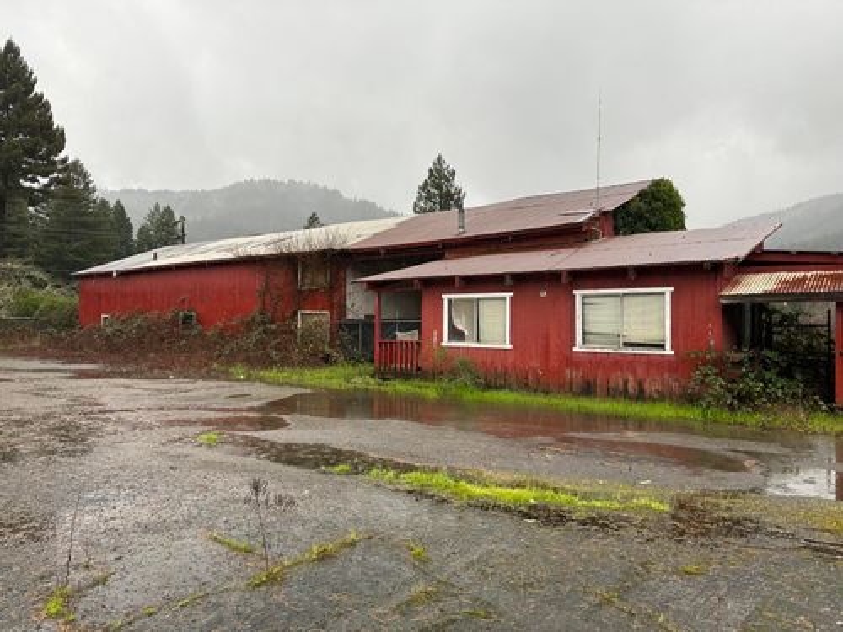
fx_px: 584
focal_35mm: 24
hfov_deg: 71.6
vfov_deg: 56.8
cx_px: 422
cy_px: 316
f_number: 1.78
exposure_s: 1/349
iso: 80
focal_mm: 6.86
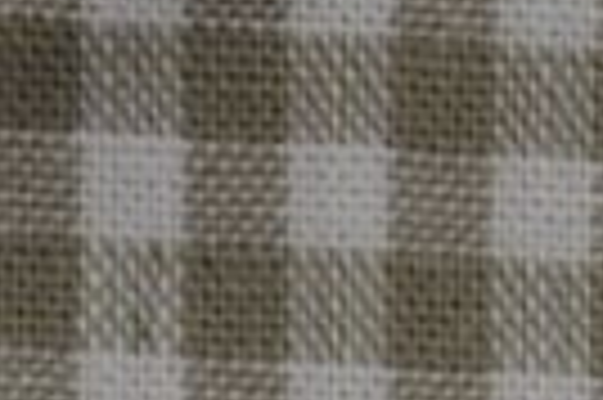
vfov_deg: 2.8
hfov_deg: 4.1
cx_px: 1206
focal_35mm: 492
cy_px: 690
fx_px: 8231
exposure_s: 1/60
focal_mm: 55
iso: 720
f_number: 5.6
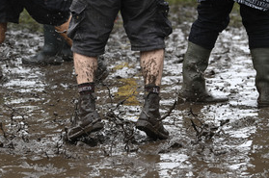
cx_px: 118
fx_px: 1231
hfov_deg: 12.5
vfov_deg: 8.3
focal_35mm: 165
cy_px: 45
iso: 160
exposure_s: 1/320
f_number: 2.8
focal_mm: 102
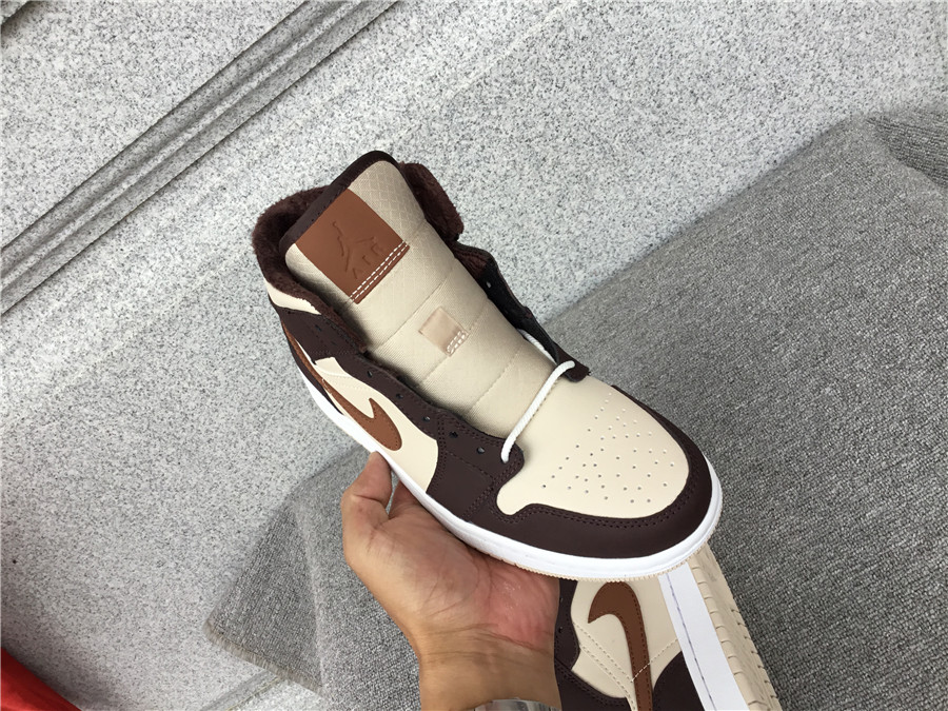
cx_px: 474
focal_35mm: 31
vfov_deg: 45.4
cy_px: 356
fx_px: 849
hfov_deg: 58.4
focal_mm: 3.3
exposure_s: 1/120
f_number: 2.4
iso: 40
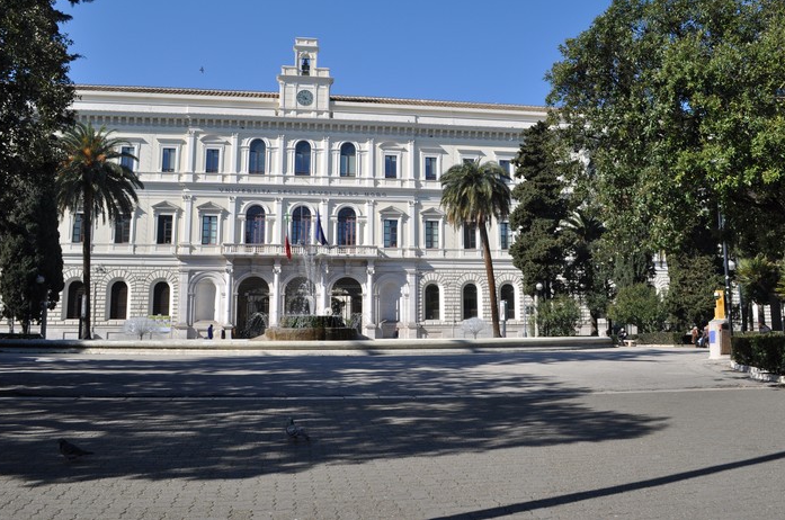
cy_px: 222
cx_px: 434
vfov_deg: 42.1
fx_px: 675
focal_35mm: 31
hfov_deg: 60.2
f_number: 11
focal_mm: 18
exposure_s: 1/160
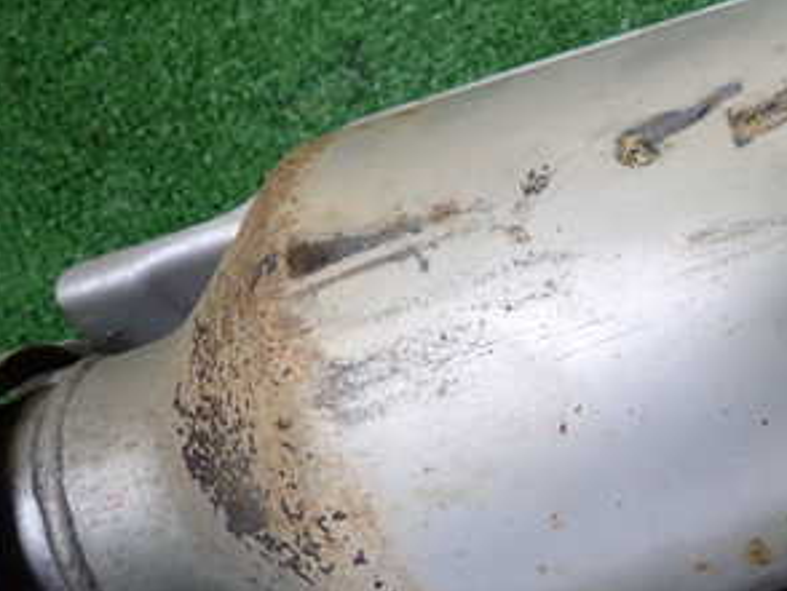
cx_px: 782
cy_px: 128
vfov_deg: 28.1
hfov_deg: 34.2
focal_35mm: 51
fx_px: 1160
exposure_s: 1/60
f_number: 2
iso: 160
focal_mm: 4.5
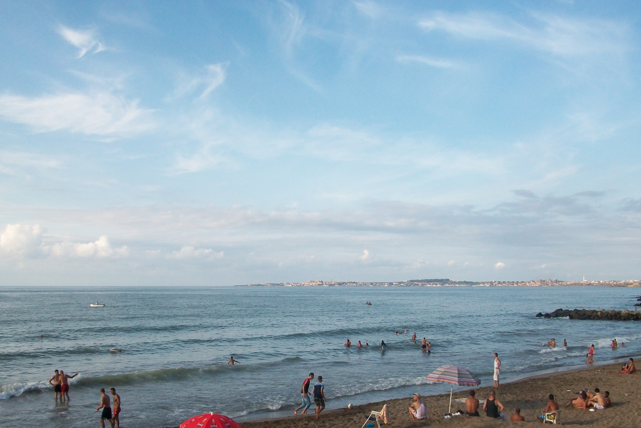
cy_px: 242
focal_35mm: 36
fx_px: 641
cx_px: 322
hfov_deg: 53.1
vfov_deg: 36.8
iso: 80
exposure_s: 1/250
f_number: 5.5
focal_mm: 5.7
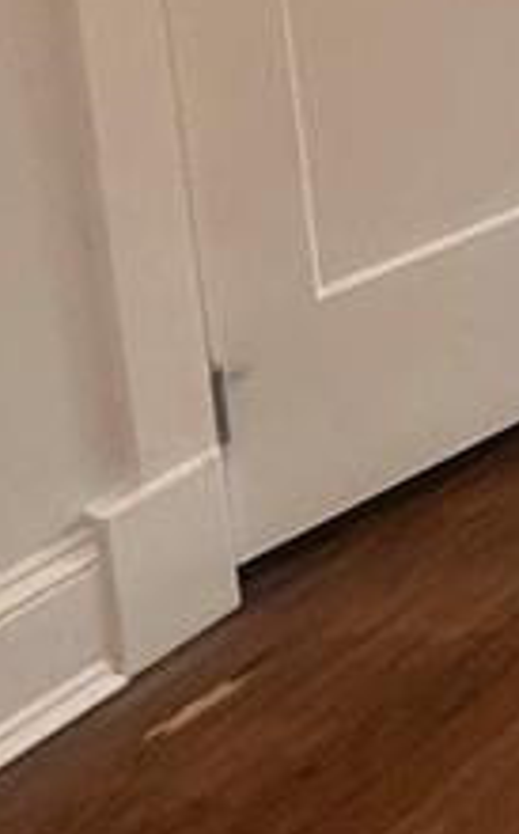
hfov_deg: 12.9
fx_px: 1838
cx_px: 1178
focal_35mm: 81
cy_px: -326
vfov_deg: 22.2
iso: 160
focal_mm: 2.22
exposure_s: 1/120
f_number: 2.2
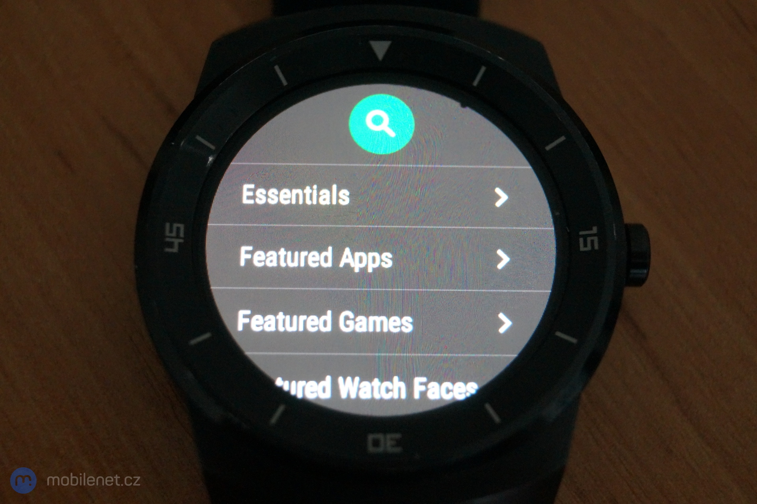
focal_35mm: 75
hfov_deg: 27.0
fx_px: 1576
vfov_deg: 18.2
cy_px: 252
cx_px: 378
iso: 3200
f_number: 5.6
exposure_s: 1/60
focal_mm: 50
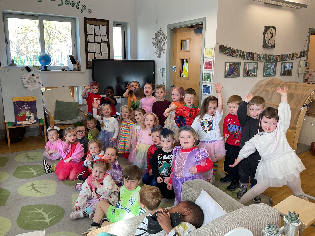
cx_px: 158
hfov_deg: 61.7
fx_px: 264
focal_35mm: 29
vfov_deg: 48.2
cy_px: 118
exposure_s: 1/100
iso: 64
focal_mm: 3
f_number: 1.8
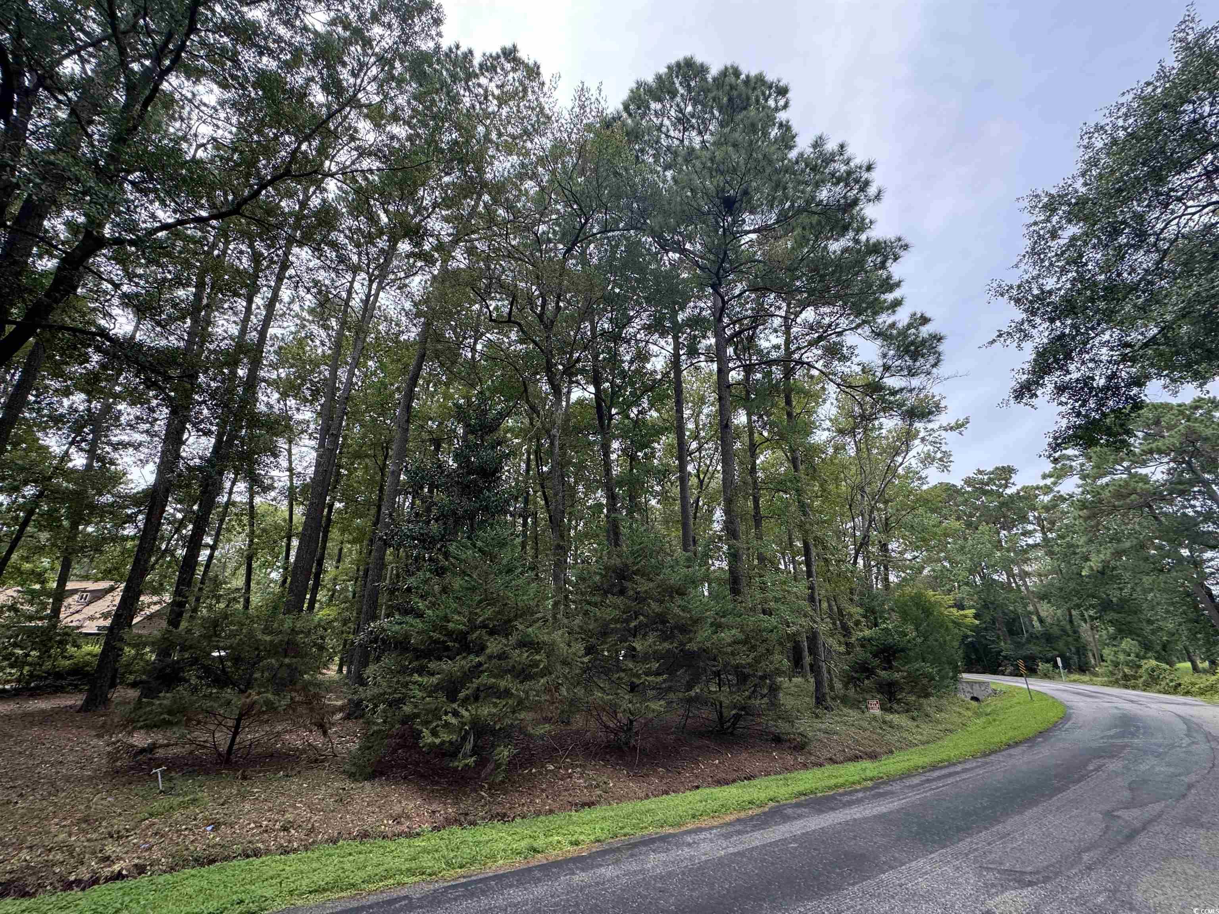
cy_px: 457
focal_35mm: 14
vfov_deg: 85.7
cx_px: 610
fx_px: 493
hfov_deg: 102.1
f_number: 2.2
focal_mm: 2.22
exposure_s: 1/306
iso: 40
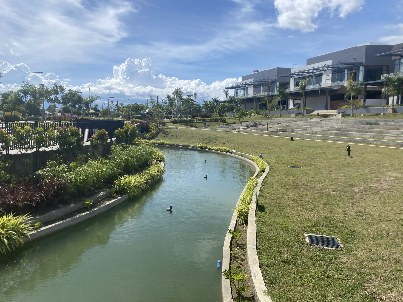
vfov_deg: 53.1
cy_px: 151
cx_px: 202
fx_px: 303
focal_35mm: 26
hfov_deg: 67.3
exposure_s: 1/4808
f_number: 1.8
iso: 32
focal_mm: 4.25
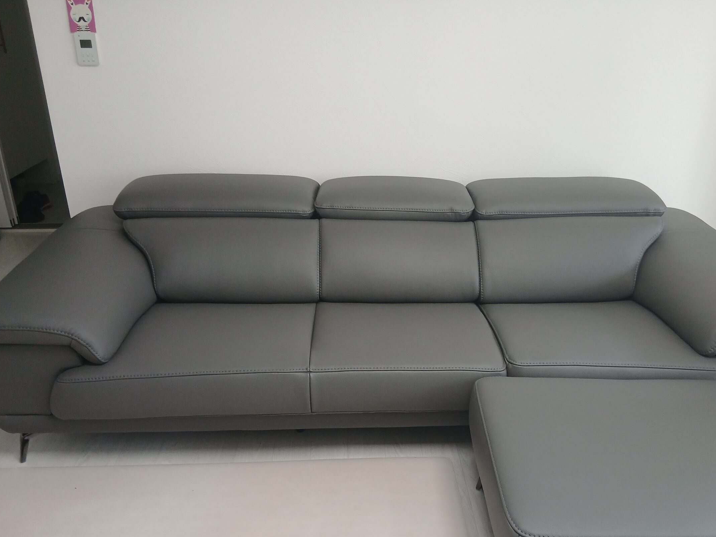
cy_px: 319
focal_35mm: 31
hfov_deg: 58.2
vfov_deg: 45.2
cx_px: 396
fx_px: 641
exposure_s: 1/60
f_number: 1.8
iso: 125
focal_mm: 3.98
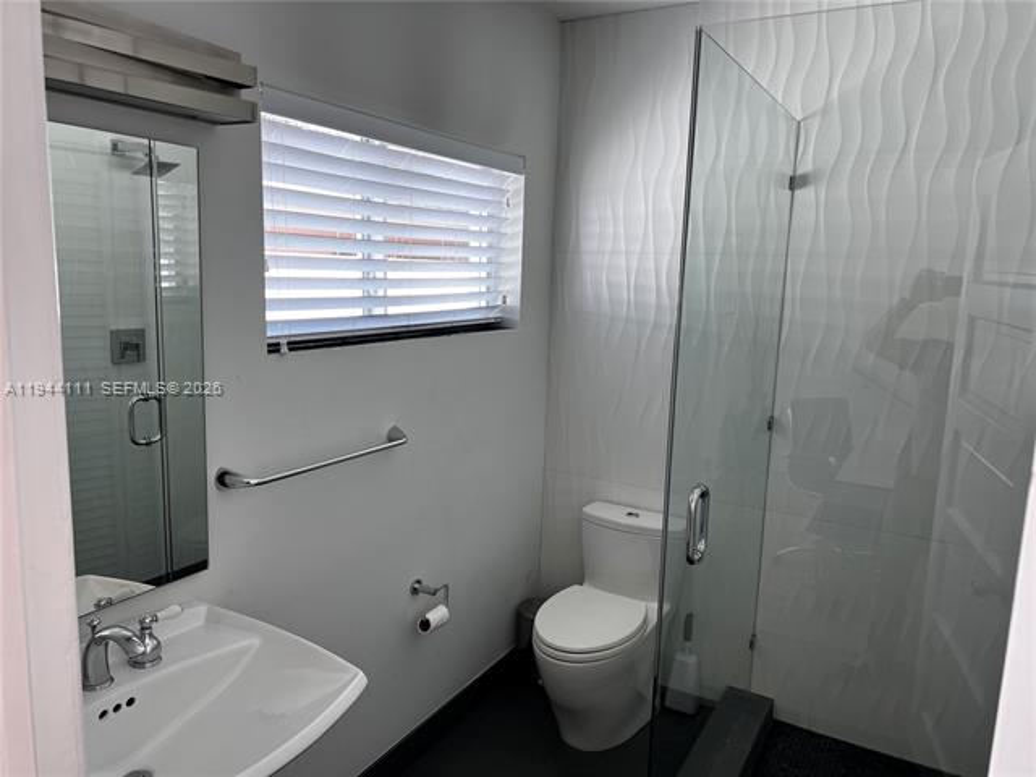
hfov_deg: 67.3
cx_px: 518
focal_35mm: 26
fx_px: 778
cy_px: 388
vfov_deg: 53.1
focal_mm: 5.7
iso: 40
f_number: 1.5
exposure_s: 1/196
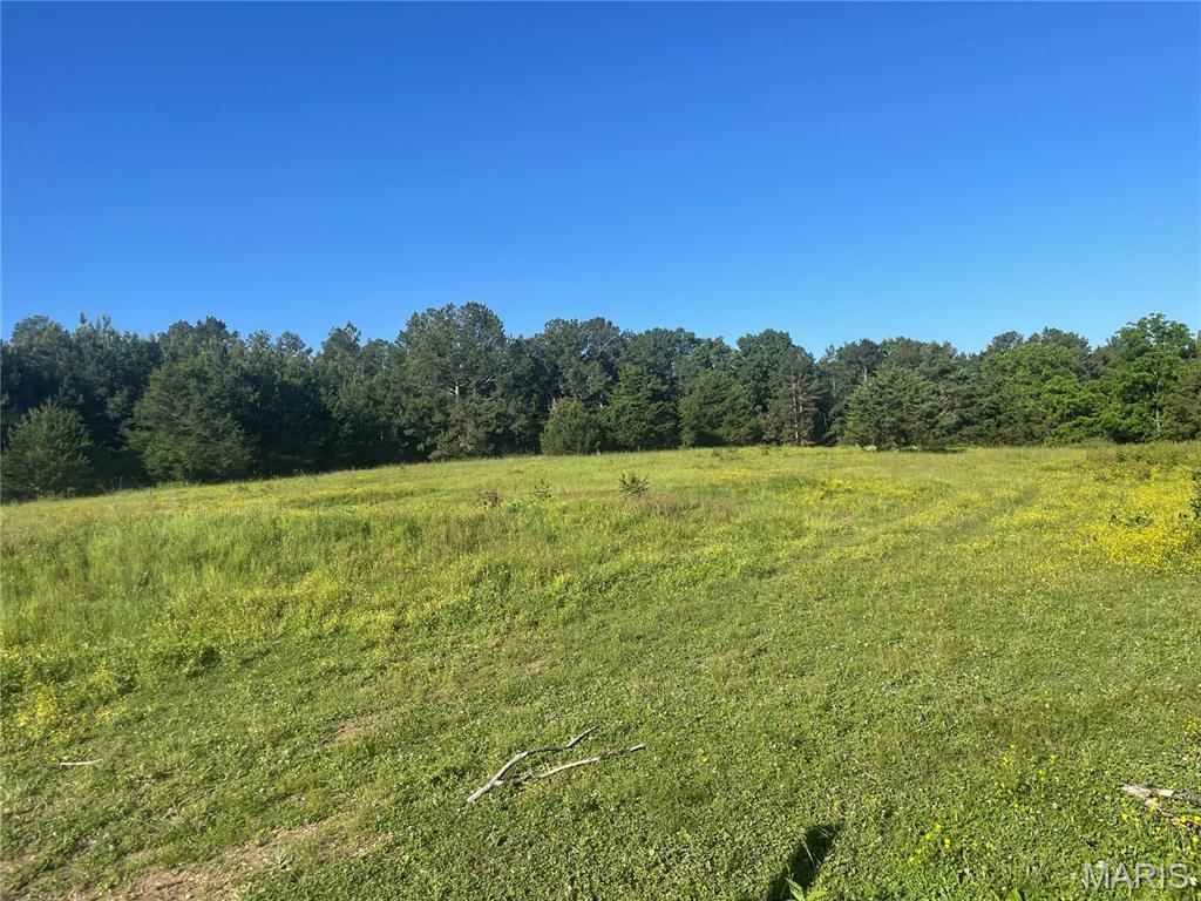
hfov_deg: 67.3
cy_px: 450
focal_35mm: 26
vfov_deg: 53.1
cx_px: 600
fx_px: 902
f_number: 1.6
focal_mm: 4.2
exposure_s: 1/2618
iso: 32
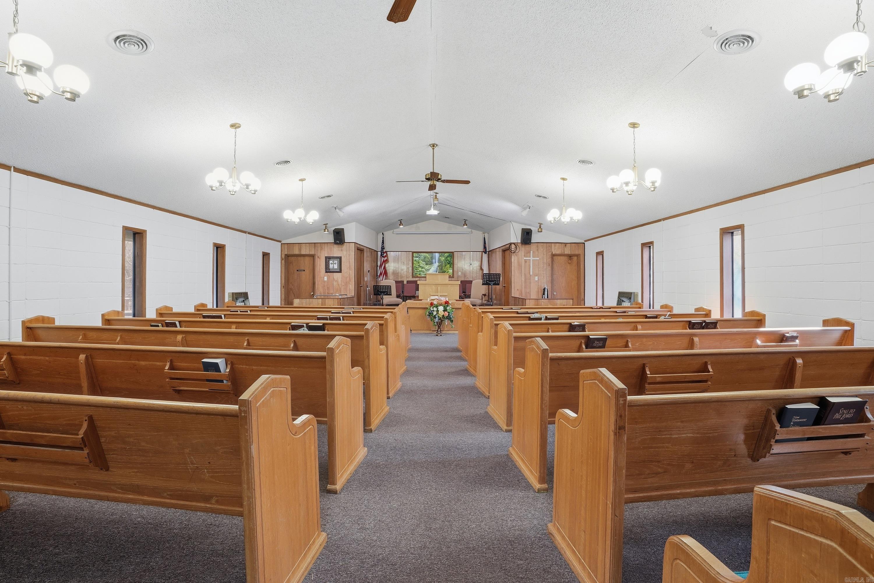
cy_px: 292
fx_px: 364
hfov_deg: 100.4
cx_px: 437
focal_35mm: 15
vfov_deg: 77.3
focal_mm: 10
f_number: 9
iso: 250
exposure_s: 1/10
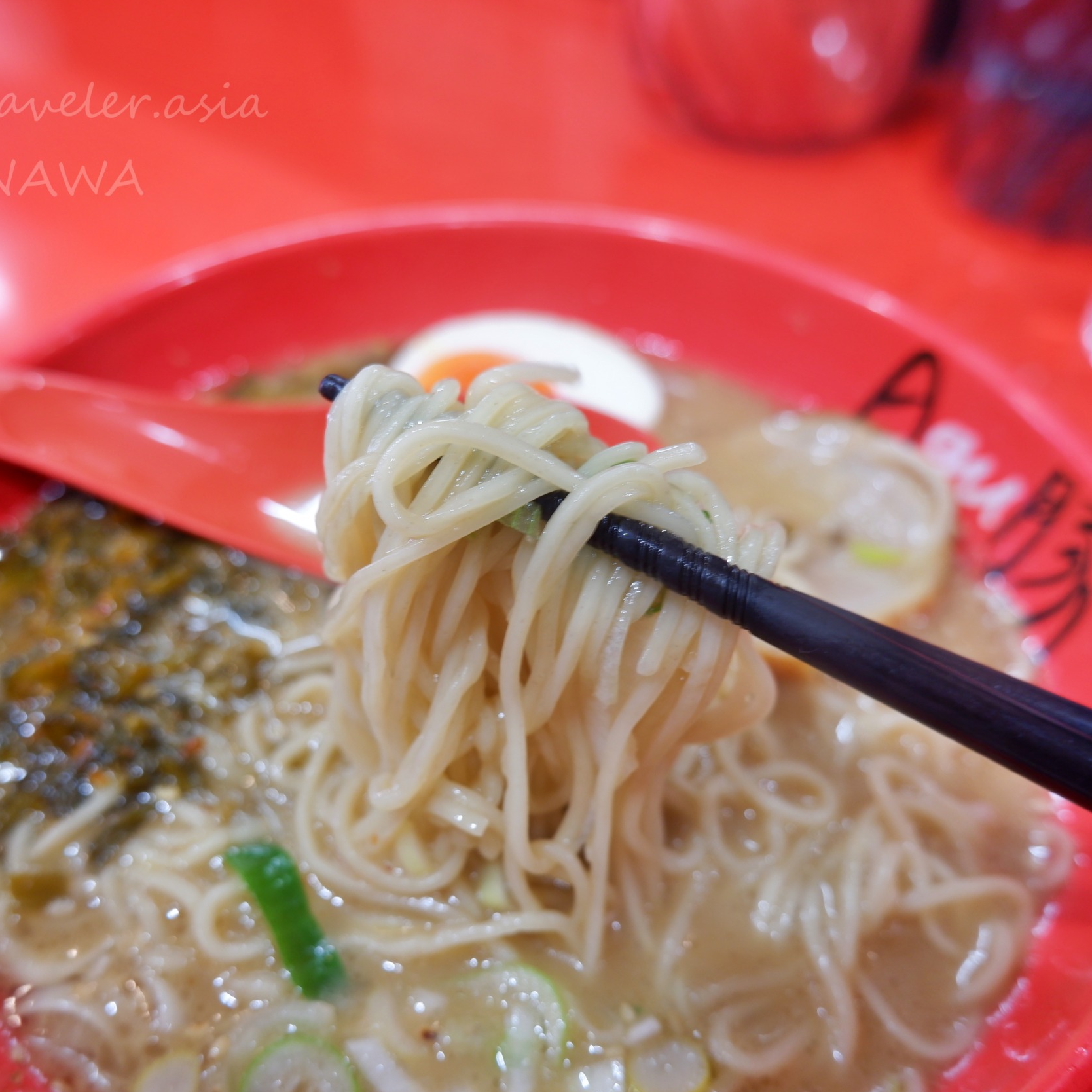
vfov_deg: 54.0
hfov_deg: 54.0
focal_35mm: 30
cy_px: 543
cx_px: 496
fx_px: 1071
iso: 250
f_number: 3.5
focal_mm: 15
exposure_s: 1/25
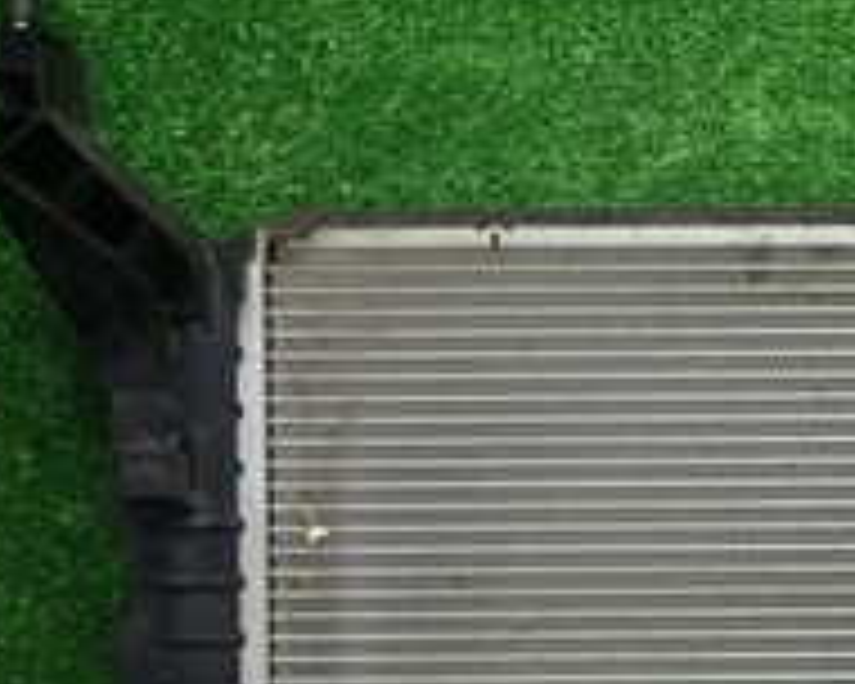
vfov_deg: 19.7
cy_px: 531
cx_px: 1138
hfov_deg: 22.0
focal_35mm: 77
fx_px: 1948
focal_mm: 4.5
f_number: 2
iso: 200
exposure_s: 1/60
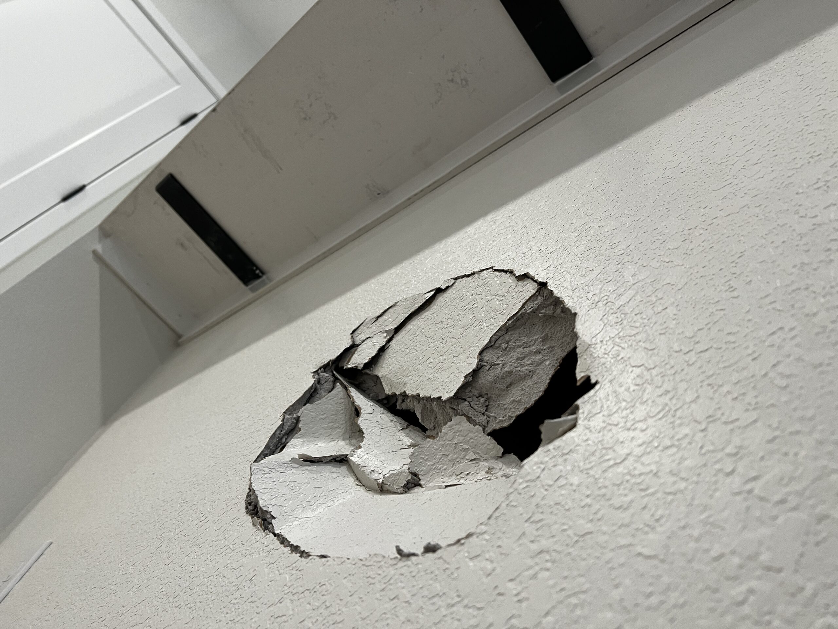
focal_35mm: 26
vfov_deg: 53.1
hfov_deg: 67.3
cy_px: 314
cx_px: 419
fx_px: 629
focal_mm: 5.7
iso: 125
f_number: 1.5
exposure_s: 1/60
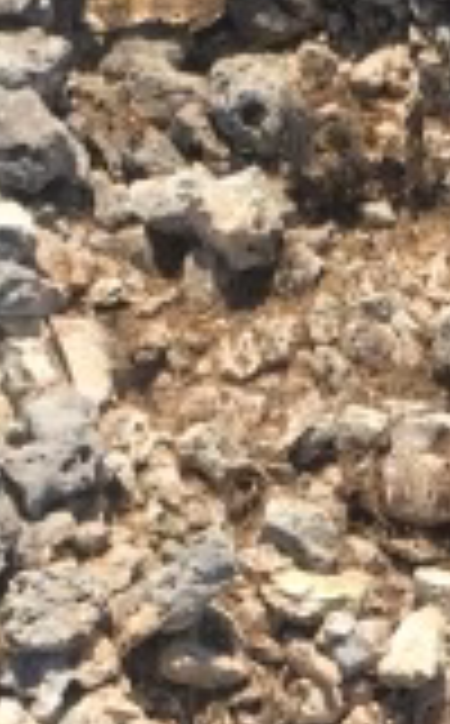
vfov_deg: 10.5
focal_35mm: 196
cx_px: 540
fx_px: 3863
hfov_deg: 6.6
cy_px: 881
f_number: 2.2
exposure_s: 1/1876
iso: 25
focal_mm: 4.15
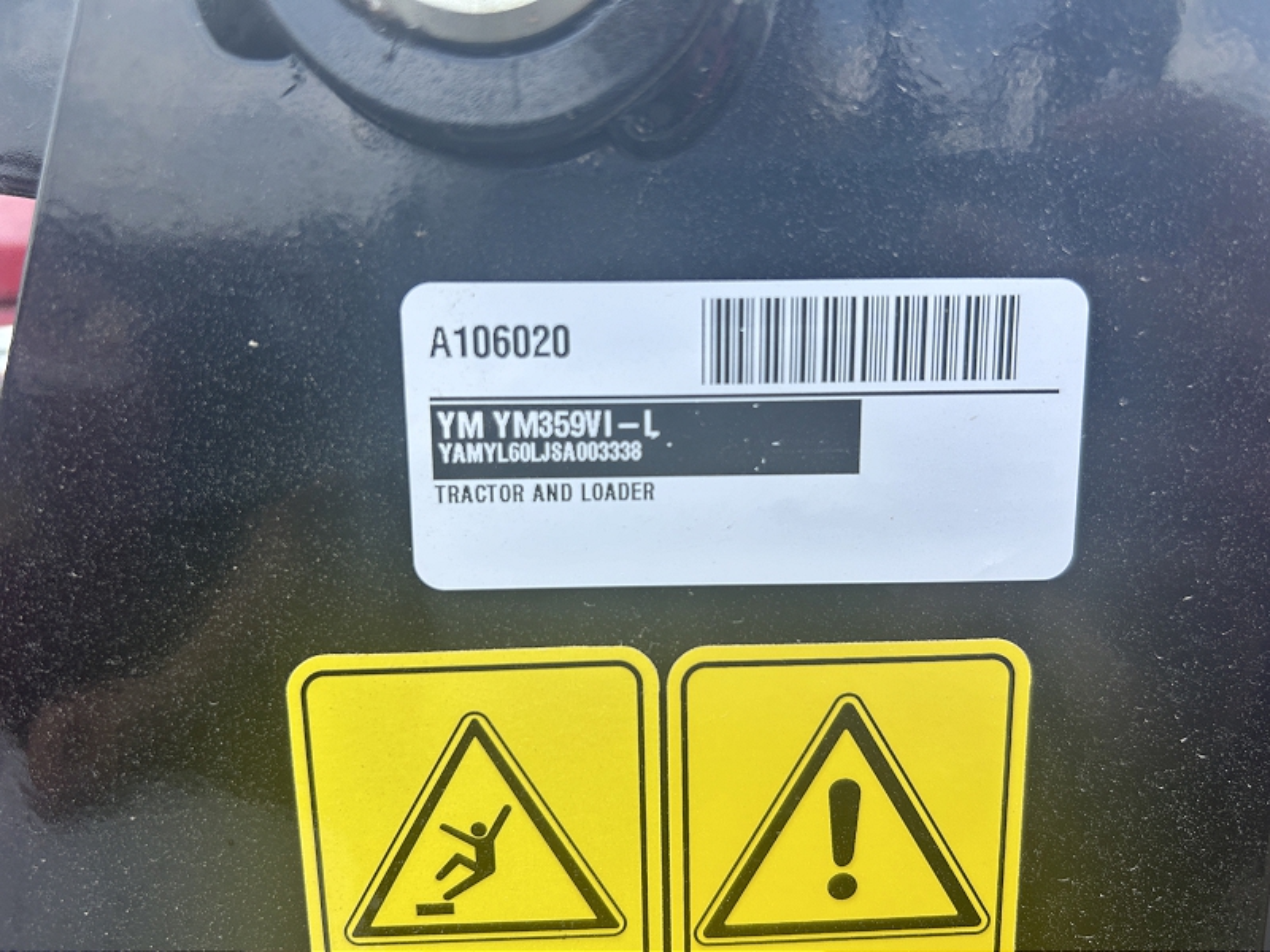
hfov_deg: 67.3
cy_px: 476
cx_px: 635
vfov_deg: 53.1
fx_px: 954
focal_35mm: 26
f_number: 1.5
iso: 50
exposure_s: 1/1531
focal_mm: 5.7
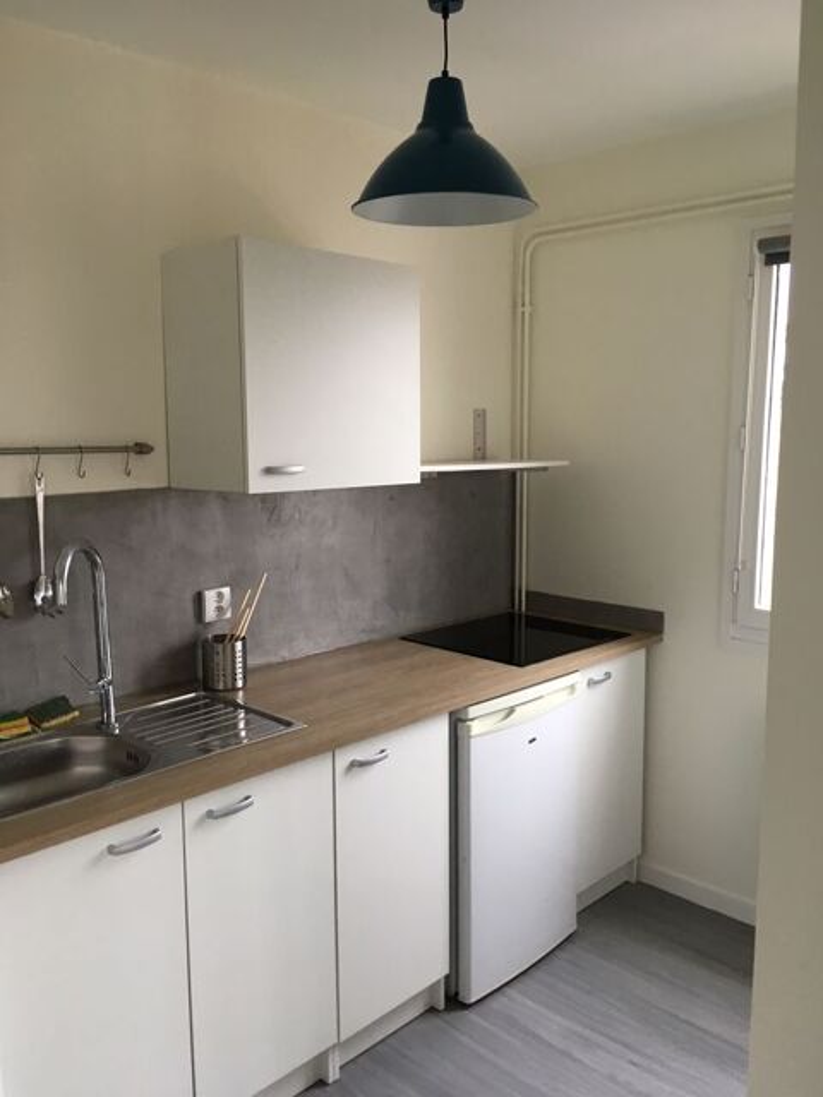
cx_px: 412
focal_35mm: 29
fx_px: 919
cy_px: 548
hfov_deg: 48.2
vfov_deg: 61.7
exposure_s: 1/33
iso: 80
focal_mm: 4.15
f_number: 2.2
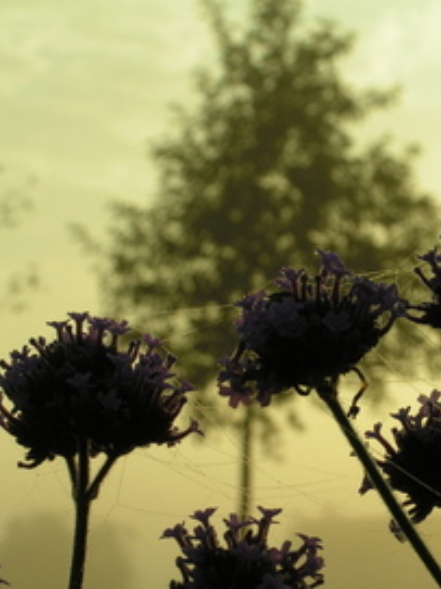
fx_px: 2567
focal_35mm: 151
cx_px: 456
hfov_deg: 9.7
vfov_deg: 13.1
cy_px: 355
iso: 50
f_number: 6.3
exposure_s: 1/320
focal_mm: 14.8
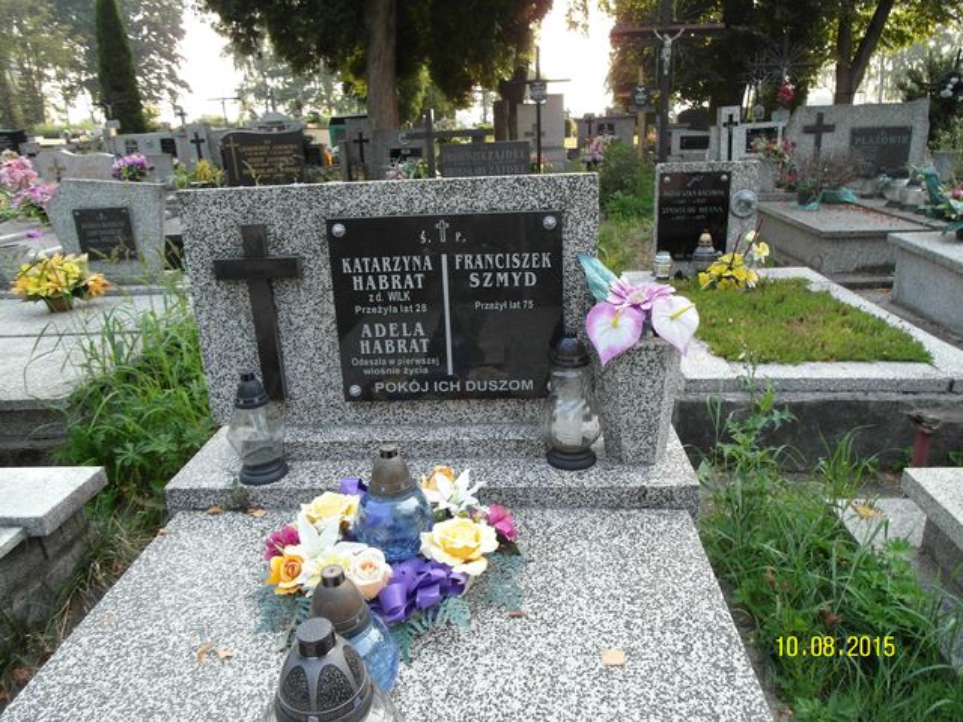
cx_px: 482
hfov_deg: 71.6
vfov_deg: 56.8
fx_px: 668
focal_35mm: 24
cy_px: 361
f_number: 3.4
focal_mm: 5.2
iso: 80
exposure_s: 1/90
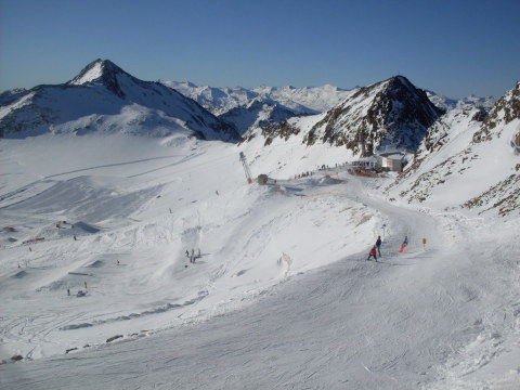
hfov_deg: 49.0
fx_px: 571
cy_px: 195
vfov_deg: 37.7
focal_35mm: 38
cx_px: 260
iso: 80
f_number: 8.4
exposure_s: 1/750
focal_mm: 6.3
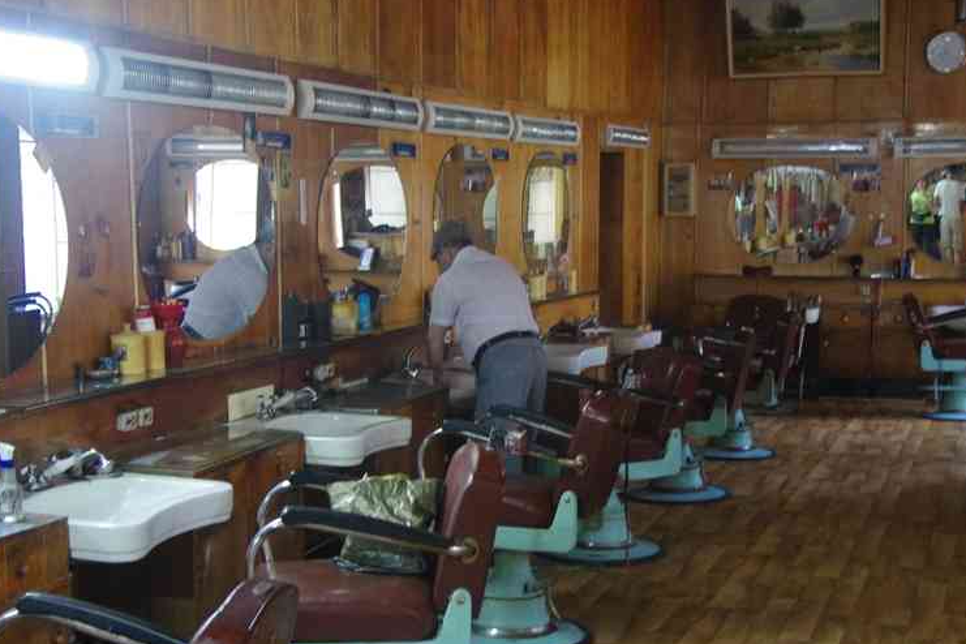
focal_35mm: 58
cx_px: 531
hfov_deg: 34.5
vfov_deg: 23.4
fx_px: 1556
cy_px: 364
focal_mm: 29.4
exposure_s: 1/13
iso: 3200
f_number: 4
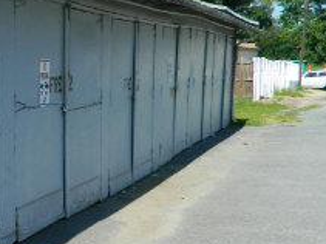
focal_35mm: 76
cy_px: 164
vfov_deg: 19.3
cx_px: -127
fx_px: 715
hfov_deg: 22.3
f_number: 3.1
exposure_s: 1/800
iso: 80
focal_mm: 4.5
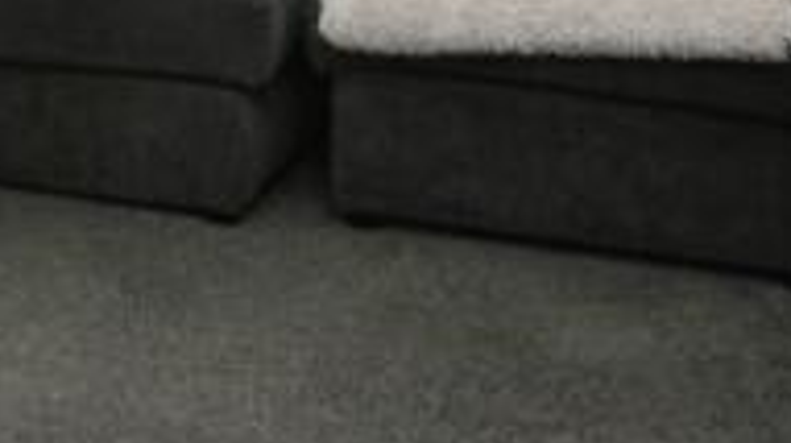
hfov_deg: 21.6
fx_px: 1945
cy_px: -449
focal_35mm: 93
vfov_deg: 11.6
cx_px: -112
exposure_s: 1/80
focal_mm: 11
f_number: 10
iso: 400
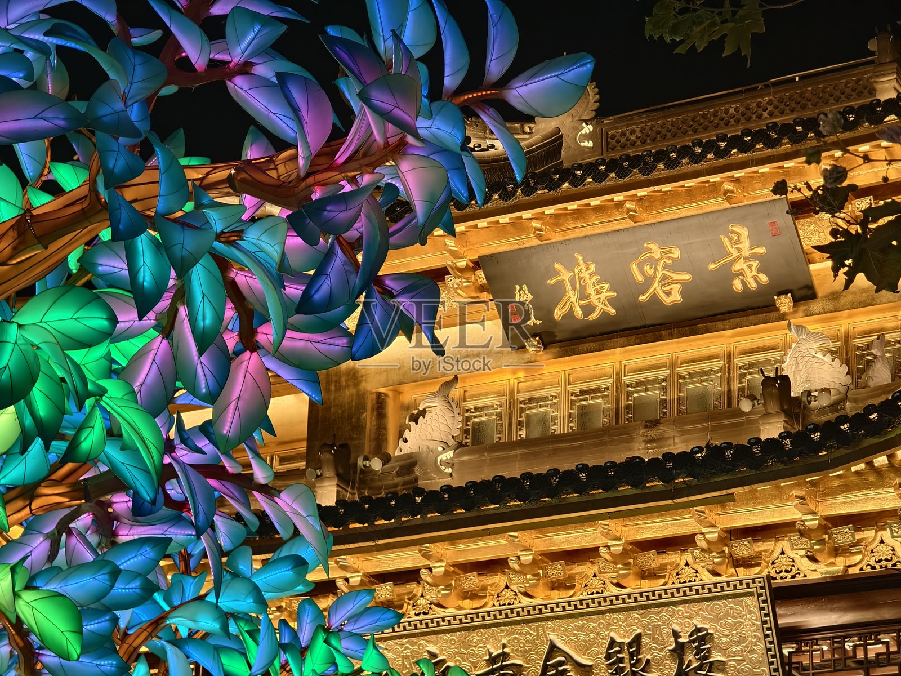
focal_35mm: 100
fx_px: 2603
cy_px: 338
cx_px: 450
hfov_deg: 19.6
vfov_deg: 14.8
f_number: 2.5
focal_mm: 16.57
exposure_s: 1/33.3
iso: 845
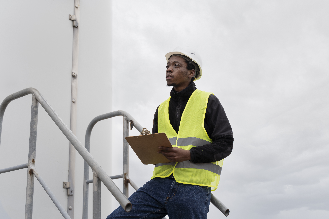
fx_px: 439
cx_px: 164
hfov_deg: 41.1
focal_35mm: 48
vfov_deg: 28.1
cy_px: 110
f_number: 2.8
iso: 100
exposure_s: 1/320
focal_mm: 48
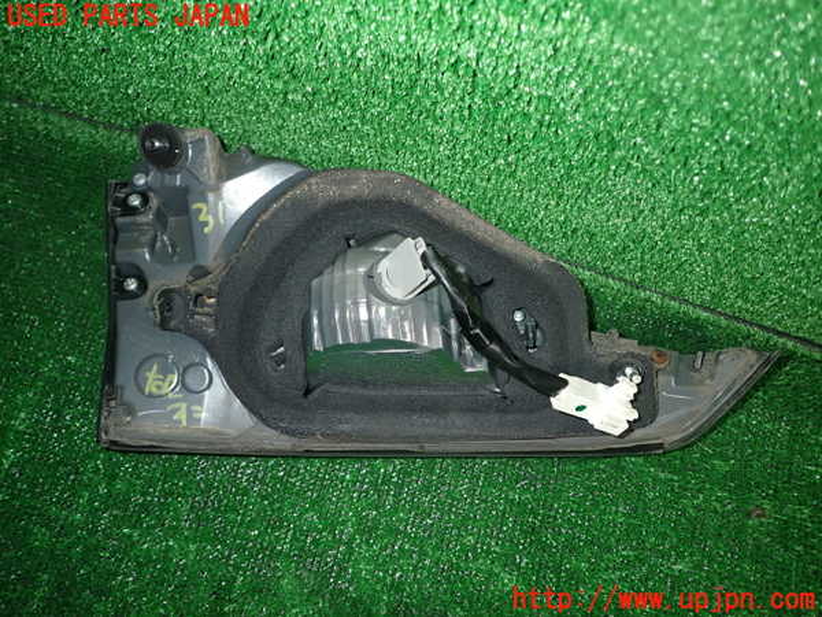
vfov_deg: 49.7
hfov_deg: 63.4
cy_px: 308
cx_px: 411
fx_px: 665
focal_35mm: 28
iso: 250
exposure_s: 1/30
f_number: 6.3
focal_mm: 5.05
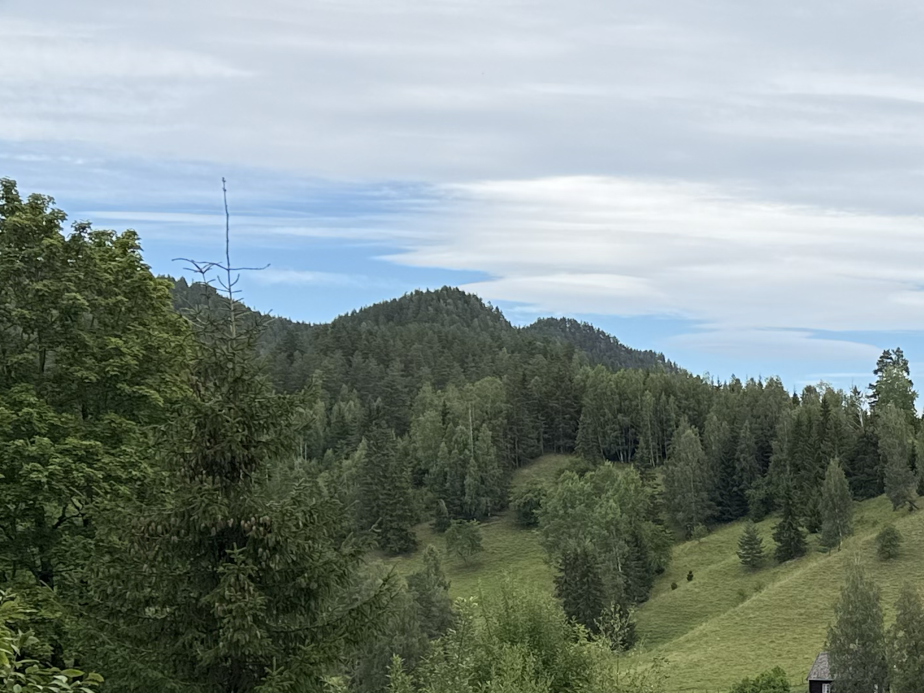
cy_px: 670
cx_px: 1104
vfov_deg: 21.0
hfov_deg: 25.6
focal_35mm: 68
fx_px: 1815
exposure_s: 1/3759
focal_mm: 6.76
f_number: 1.78
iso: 80
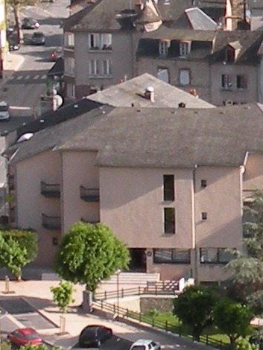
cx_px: 524
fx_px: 2591
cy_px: -182
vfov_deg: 7.6
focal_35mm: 256
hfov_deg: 5.7
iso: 64
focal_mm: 5.8
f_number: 5.6
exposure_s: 1/204
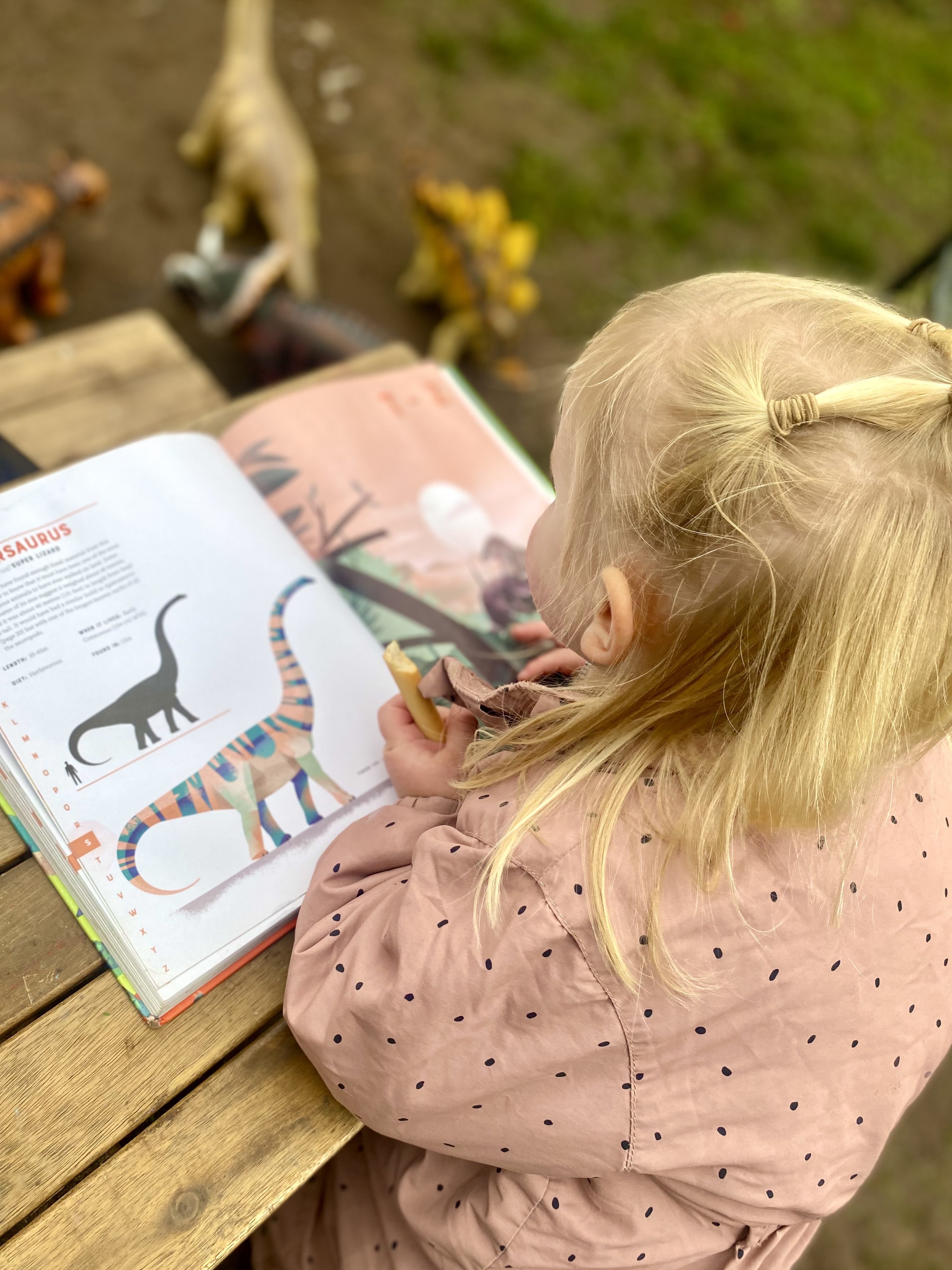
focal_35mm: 27
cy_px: 626
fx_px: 990
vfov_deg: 65.3
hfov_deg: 51.4
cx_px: 470
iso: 32
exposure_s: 1/176
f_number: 1.8
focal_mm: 4.25
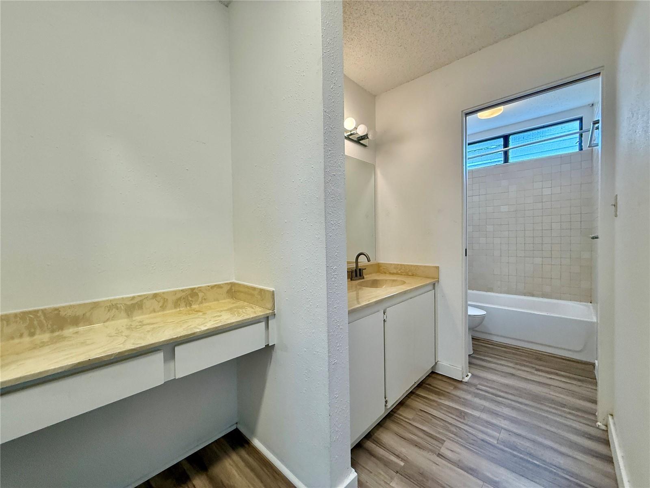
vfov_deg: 85.7
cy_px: 244
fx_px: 263
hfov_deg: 102.1
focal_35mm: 14
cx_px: 325
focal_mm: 2.22
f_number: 2.2
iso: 200
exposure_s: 1/120
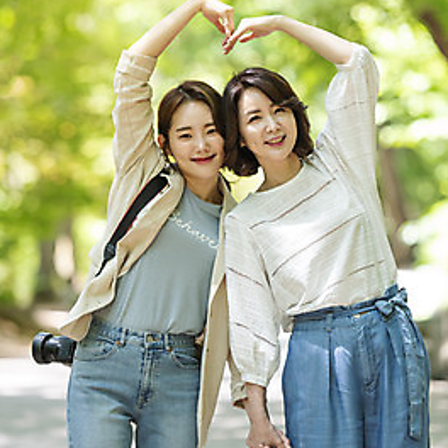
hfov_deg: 9.1
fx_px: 2826
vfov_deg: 9.1
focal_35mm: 193
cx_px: 223
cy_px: 151
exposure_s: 1/200
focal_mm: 150
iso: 400
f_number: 2.8
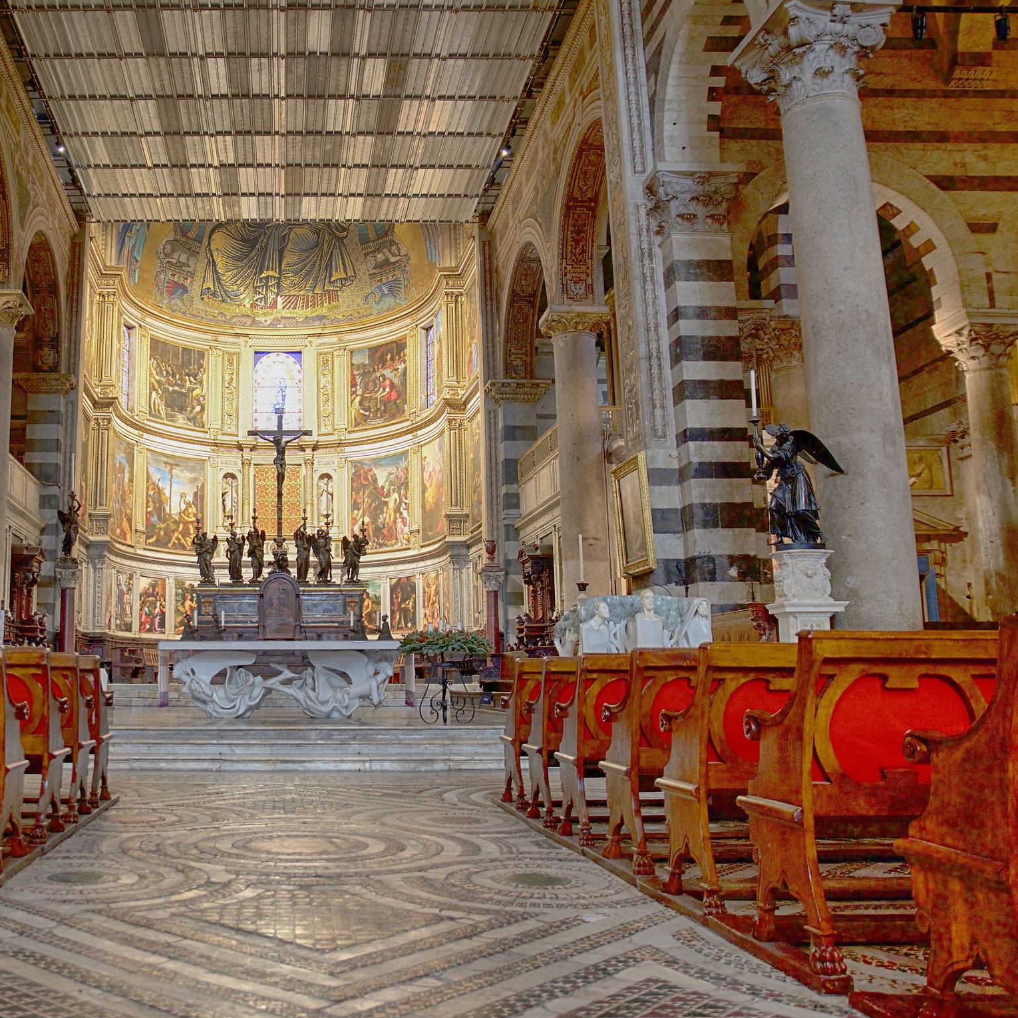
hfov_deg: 49.5
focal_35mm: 32
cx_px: 285
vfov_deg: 51.1
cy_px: 509
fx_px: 1065
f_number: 3.3
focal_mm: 24
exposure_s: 1/8
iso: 800
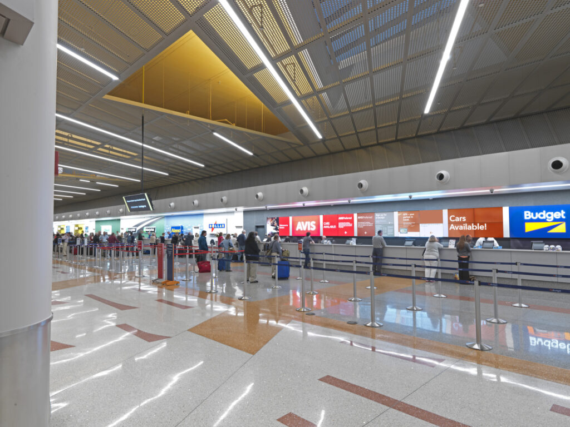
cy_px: 214
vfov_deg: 63.4
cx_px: 285
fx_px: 346
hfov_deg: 79.0
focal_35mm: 21
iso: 100
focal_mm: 28
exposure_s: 5
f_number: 19
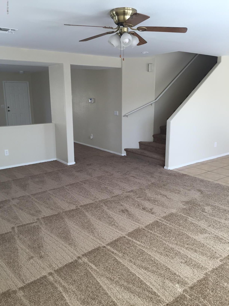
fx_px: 256
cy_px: 153
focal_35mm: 29
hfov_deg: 48.2
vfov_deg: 61.7
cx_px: 114
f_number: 2.2
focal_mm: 4.15
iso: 32
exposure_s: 1/40
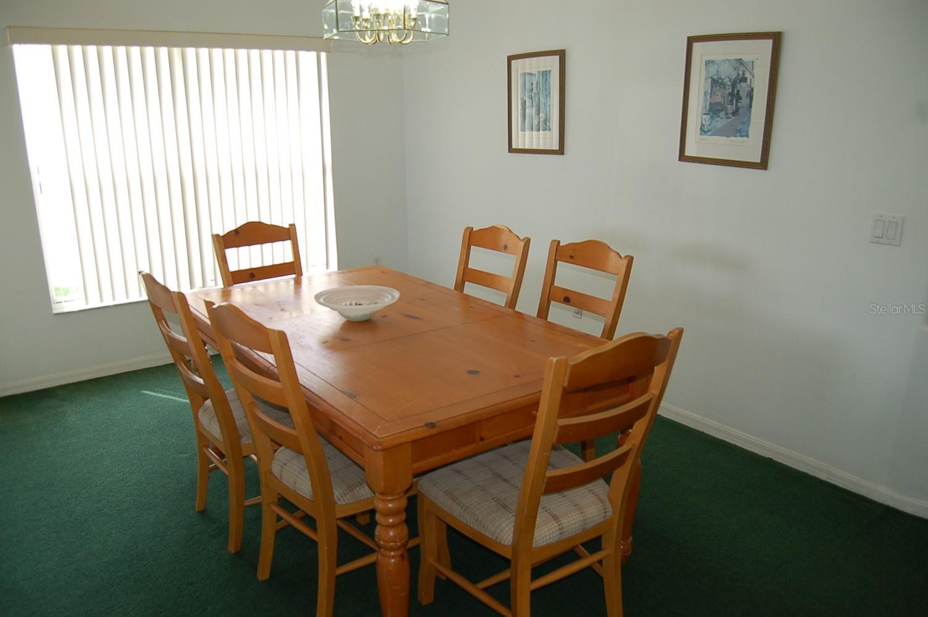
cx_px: 464
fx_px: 695
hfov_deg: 67.4
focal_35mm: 27
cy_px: 308
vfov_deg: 47.8
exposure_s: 1/80
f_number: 3.5
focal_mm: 18
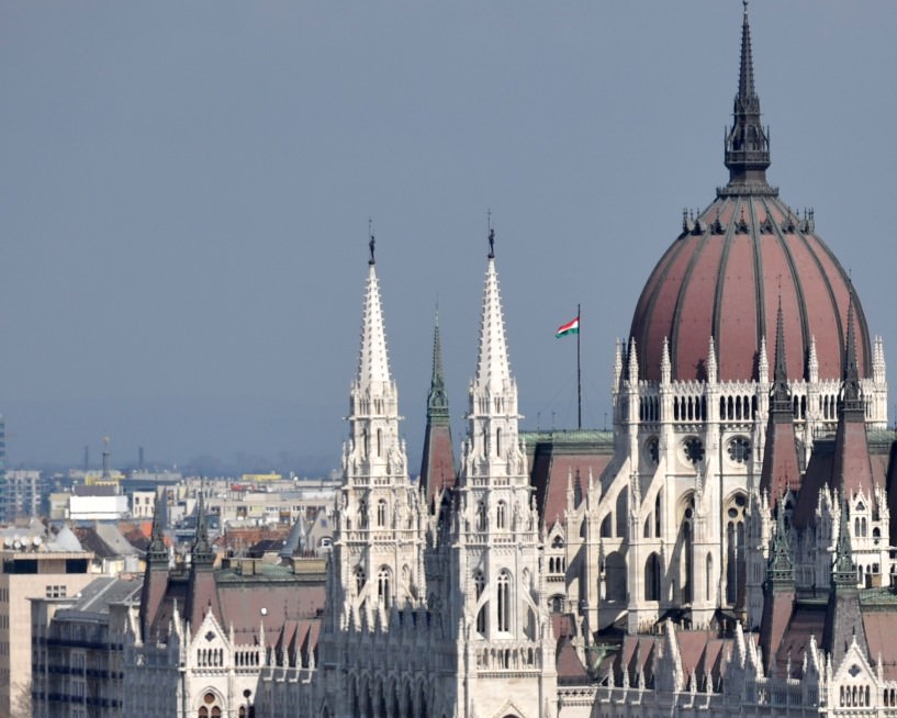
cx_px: 843
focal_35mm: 430
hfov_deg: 4.5
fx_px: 11422
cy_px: 547
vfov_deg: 3.6
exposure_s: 1/1250
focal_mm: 125
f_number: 5.6
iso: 200
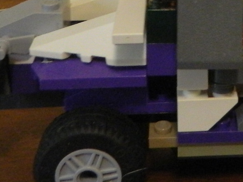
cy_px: -18
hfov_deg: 21.6
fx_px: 617
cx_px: 231
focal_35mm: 88
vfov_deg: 16.3
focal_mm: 4.5
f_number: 3.1
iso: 400
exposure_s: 1/25
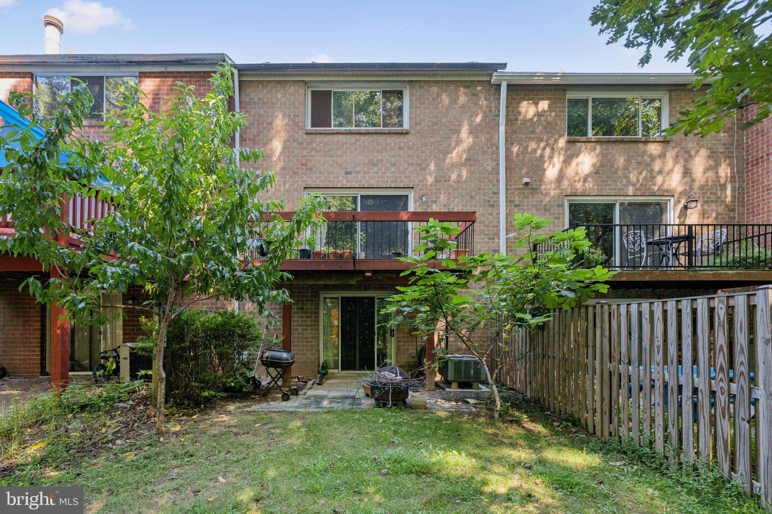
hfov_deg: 104.3
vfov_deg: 81.2
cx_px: 386
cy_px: 257
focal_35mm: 14
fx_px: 300
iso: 400
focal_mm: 14
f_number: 7.1
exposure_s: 1/60
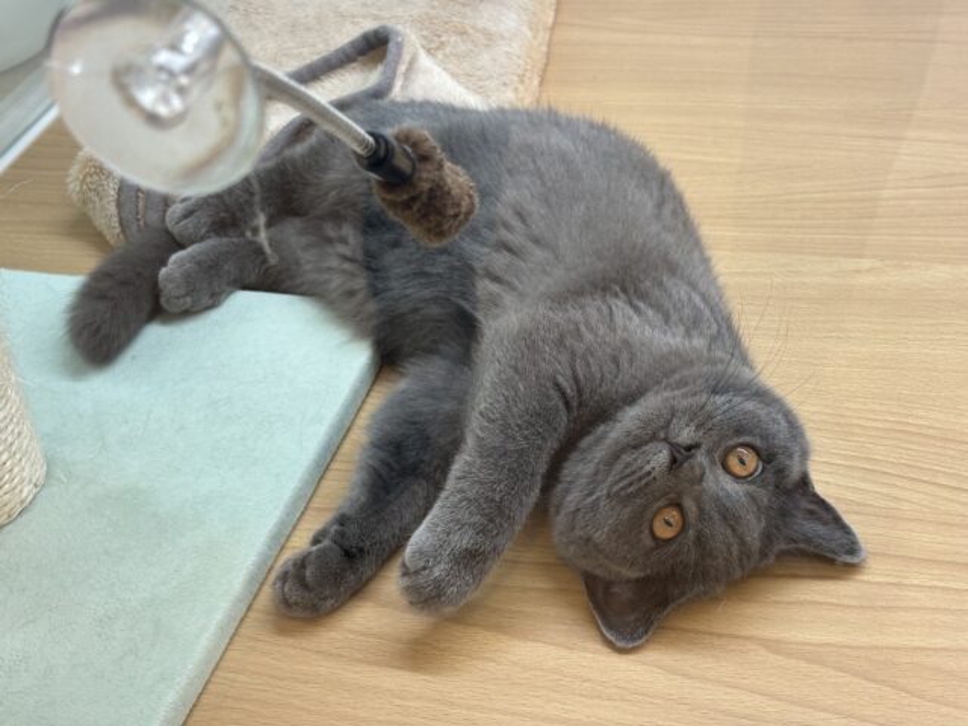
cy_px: 363
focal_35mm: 52
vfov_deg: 28.0
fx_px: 1454
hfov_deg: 36.8
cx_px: 484
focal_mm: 5.96
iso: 50
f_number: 1.6
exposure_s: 1/50
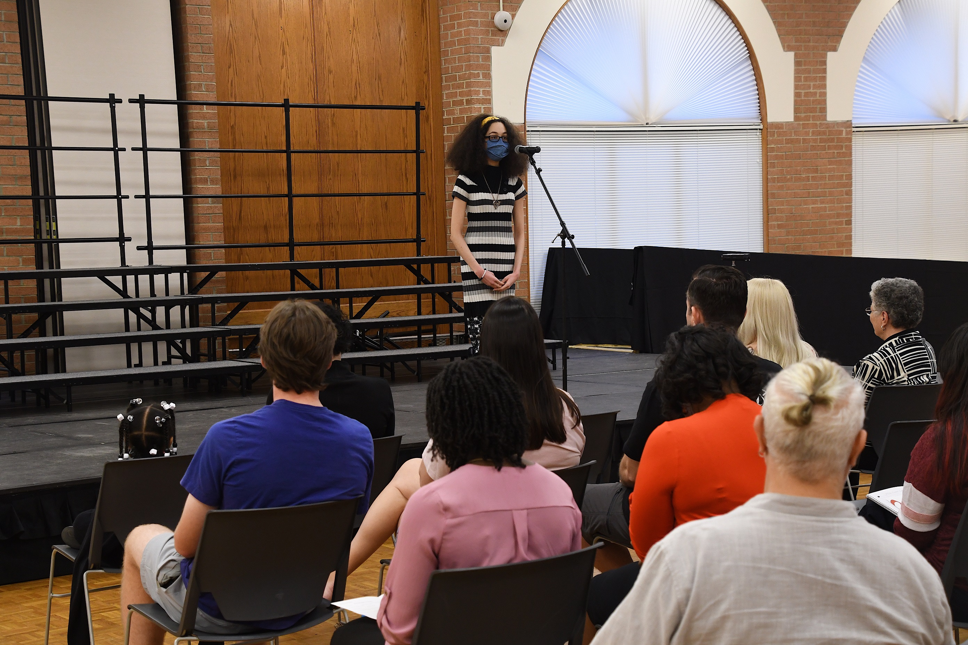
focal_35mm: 72
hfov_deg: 28.1
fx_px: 1936
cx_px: 484
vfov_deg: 18.9
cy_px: 322
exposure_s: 1/40
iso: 1250
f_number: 6.3
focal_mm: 48
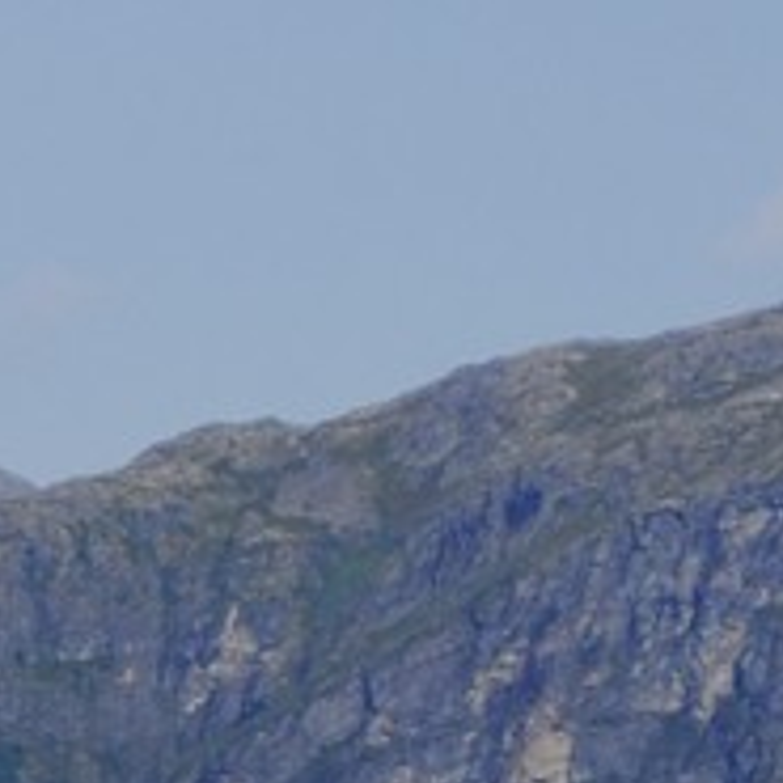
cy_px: 3174
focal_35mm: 573
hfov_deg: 3.0
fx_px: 14664
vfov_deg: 3.0
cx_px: -1084
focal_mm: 52
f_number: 4
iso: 100
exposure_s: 1/1500
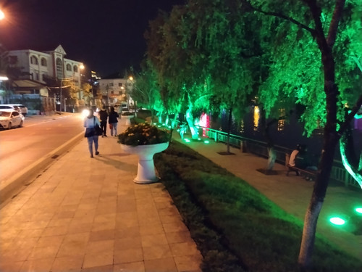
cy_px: 136
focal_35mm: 29
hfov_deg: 61.7
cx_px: 181
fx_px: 303
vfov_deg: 48.2
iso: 2500
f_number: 1.8
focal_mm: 4.22
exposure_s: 1/16.7
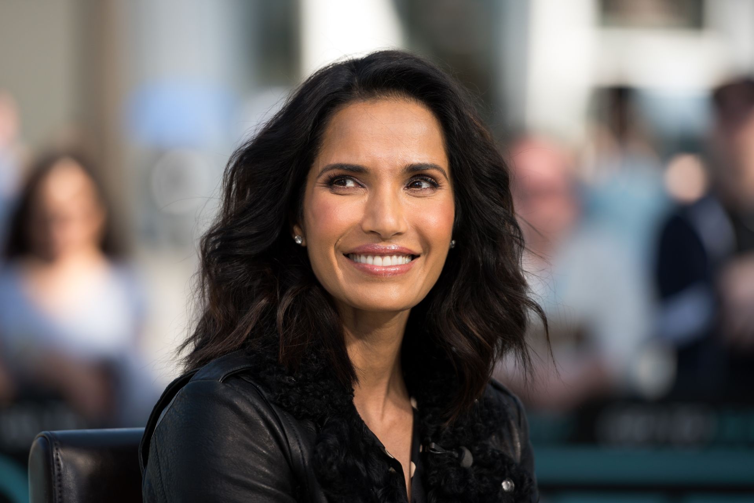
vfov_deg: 6.9
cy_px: 252
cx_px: 377
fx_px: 4190
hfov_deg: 10.3
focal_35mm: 200
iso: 100
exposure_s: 1/800
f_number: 3.2
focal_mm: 200
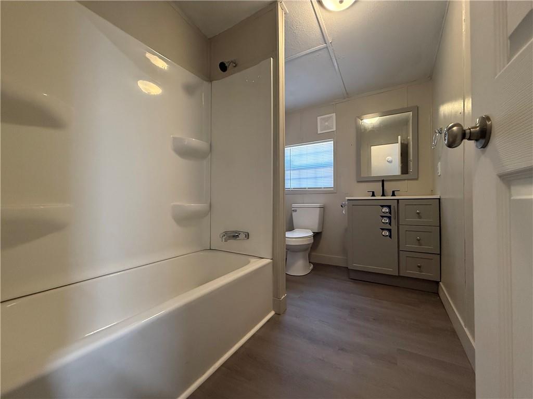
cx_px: 266
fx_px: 216
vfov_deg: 85.7
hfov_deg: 102.1
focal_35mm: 14
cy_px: 200
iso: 500
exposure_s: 1/120
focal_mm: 2.22
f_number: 2.2
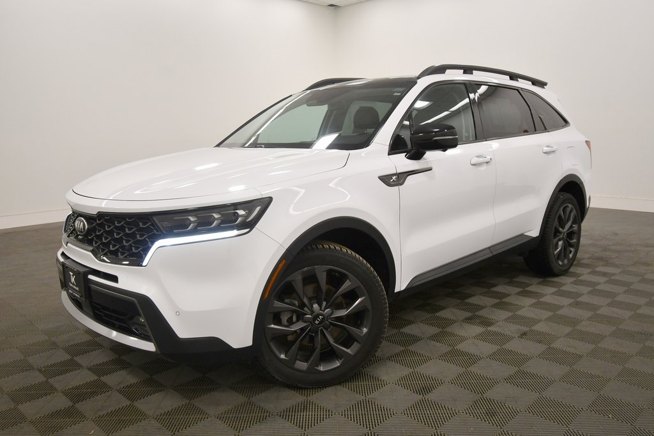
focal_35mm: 28
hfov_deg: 65.5
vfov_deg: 46.4
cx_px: 327
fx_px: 509
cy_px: 218
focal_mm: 19
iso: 800
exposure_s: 1/250
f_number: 5.6
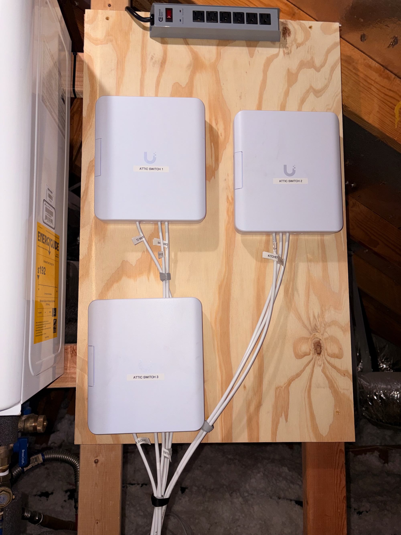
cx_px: 200
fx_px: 402
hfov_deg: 53.1
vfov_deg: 67.3
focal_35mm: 26
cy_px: 268
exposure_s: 1/30
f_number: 1.6
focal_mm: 5.96
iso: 40
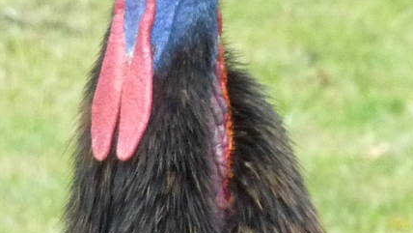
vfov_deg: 0.9
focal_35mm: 1284
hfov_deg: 1.7
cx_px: 292
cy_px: 199
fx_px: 14065
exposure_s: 1/80
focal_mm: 47
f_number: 4.9
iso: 400
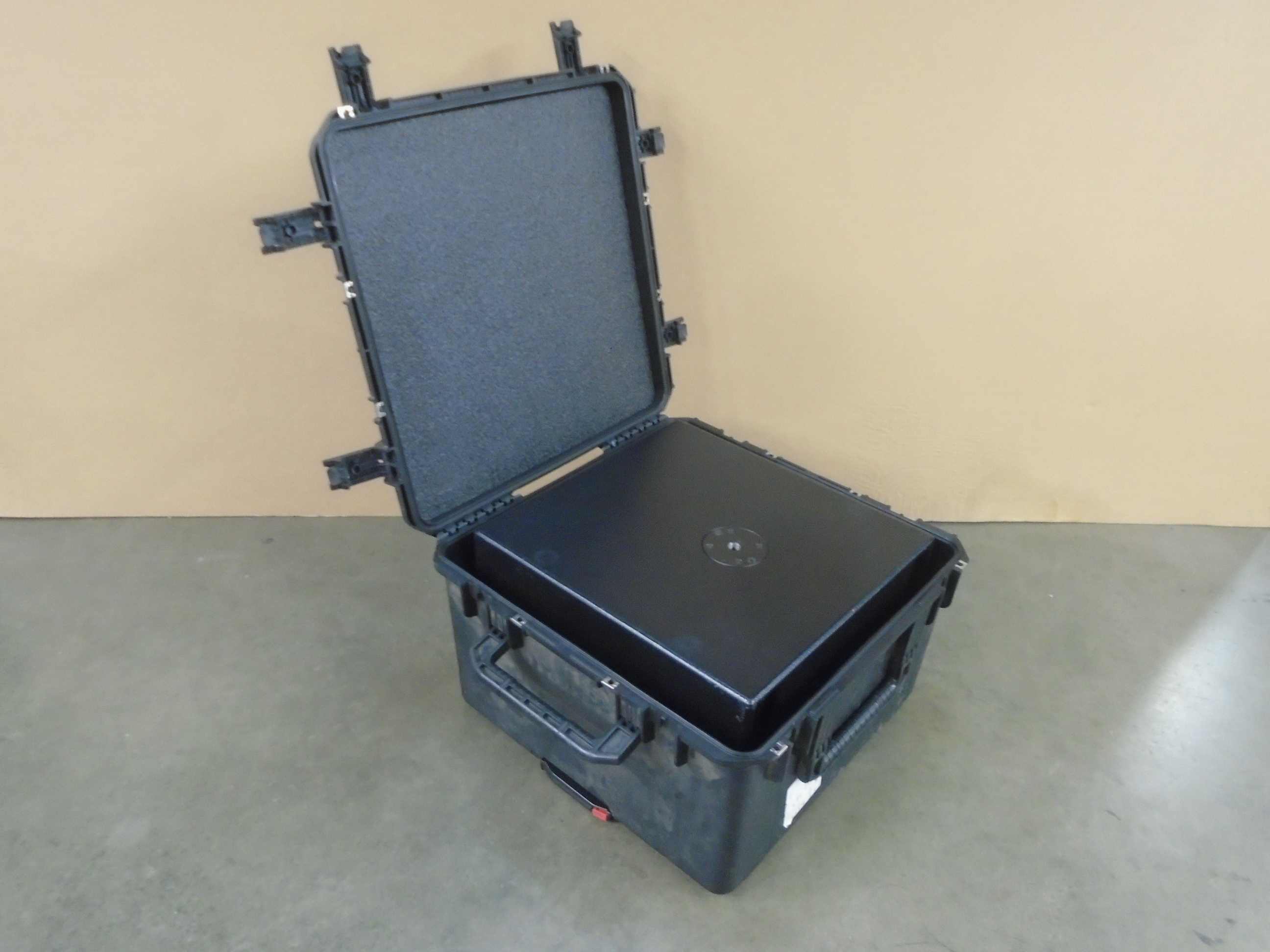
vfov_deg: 53.1
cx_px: 635
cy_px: 476
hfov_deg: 67.3
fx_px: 954
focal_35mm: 26
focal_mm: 4.6
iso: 400
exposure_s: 1/4
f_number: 3.2
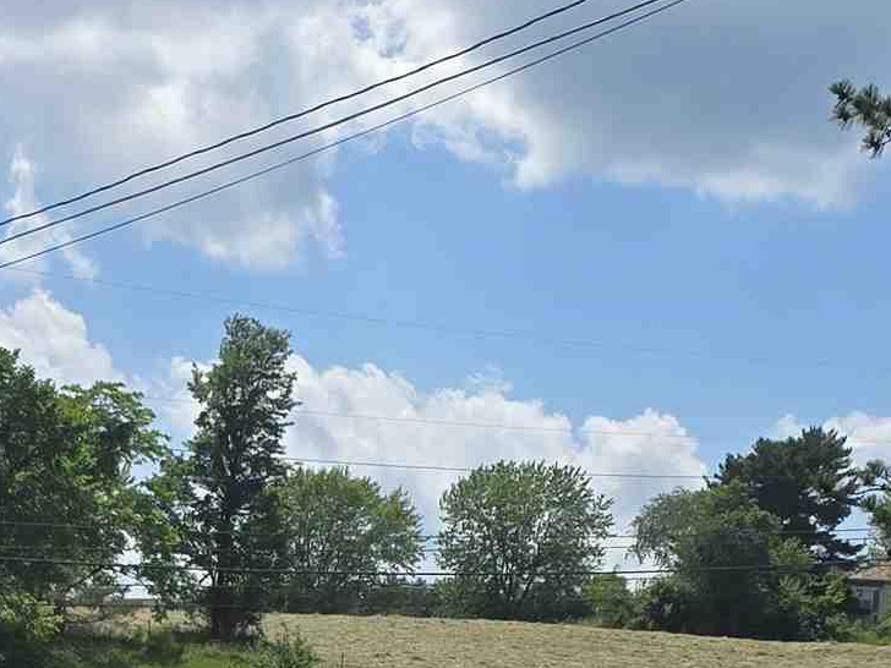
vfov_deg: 14.6
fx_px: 2497
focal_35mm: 97
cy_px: 887
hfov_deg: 19.8
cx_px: 73
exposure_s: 1/1336
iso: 12
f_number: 1.7
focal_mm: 6.3
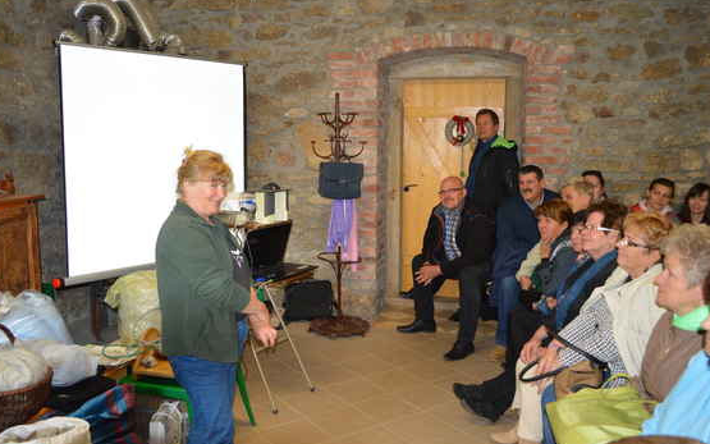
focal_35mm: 30
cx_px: 351
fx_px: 581
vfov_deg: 41.8
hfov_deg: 62.9
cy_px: 209
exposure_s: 1/60
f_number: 3.5
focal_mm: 18
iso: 400
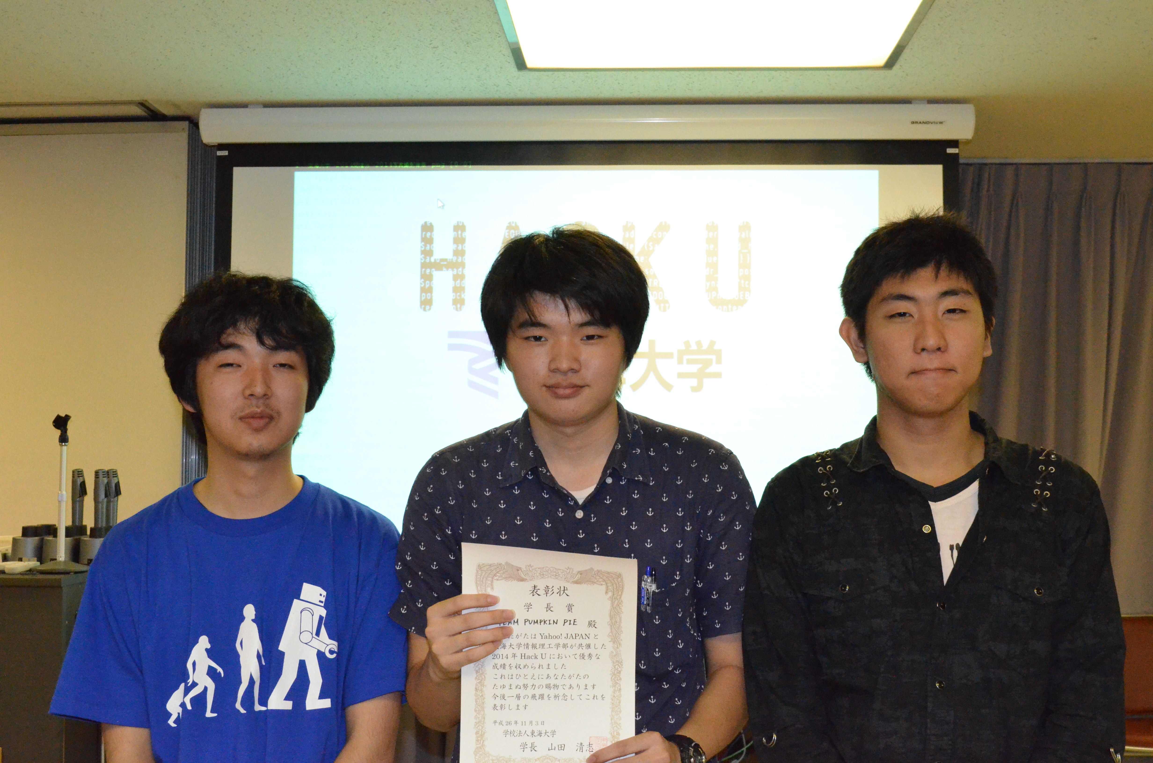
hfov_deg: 43.7
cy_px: 382
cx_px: 576
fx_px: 1438
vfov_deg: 29.7
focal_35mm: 45
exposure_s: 1/200
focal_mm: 30
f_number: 8
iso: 6400
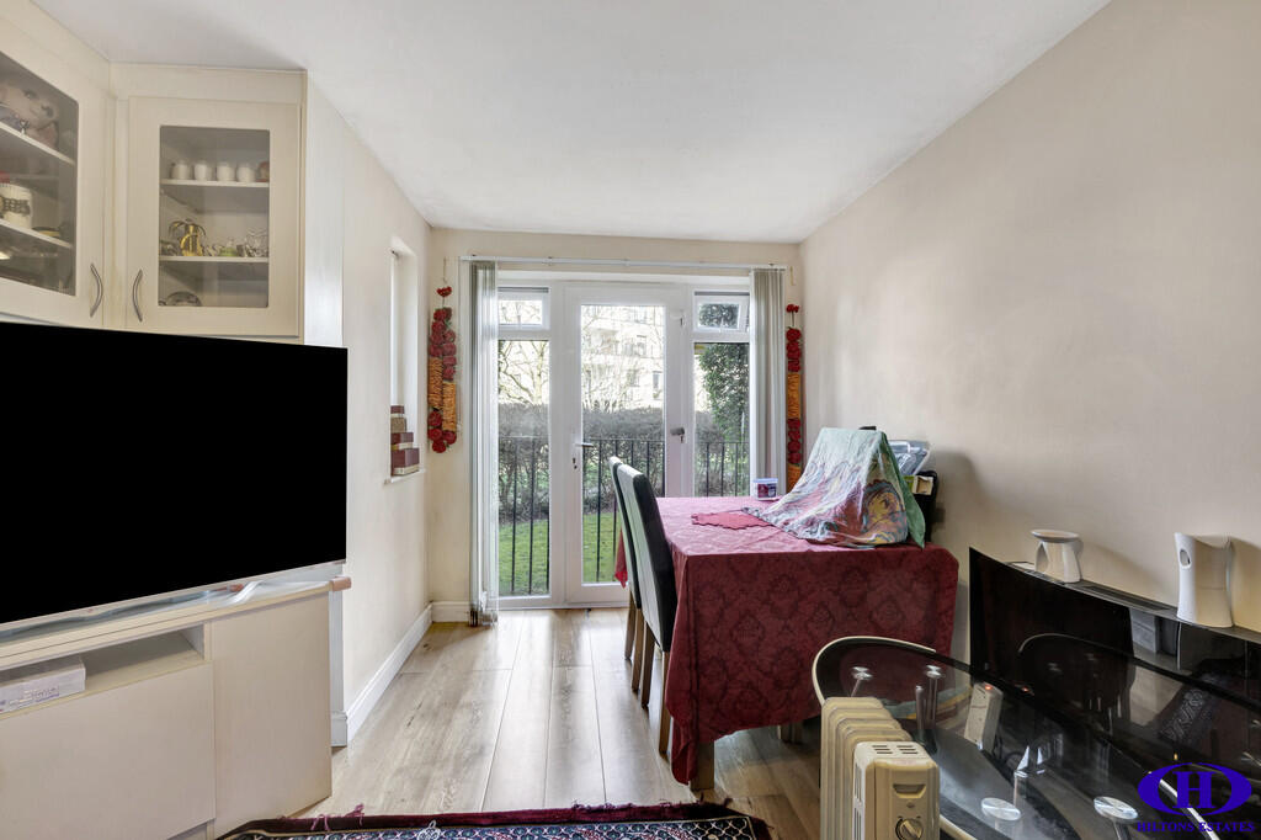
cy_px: 420
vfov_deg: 73.7
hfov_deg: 96.8
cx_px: 630
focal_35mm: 16
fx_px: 560
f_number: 8
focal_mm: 16
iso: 200
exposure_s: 1/10
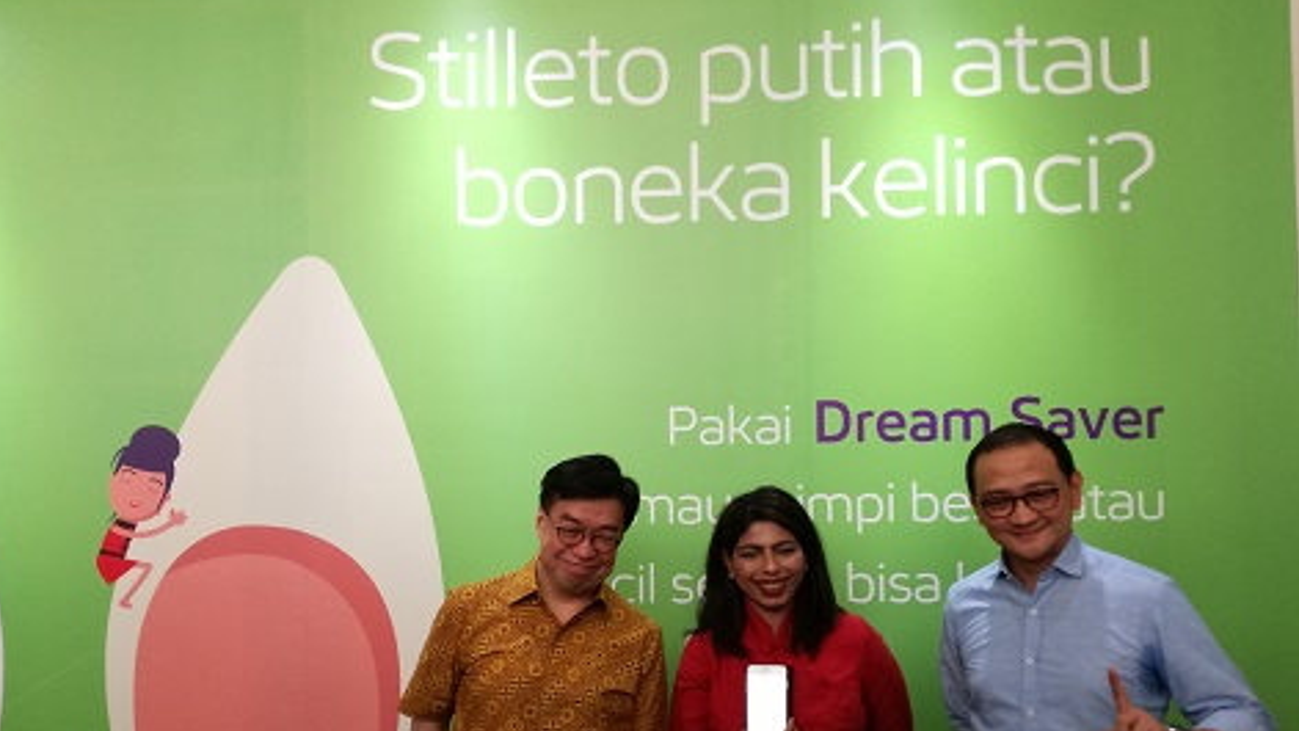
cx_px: 640
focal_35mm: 30
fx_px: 1033
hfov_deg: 64.3
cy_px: 439
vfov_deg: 38.8
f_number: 2
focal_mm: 3.79
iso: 160
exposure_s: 1/33.3
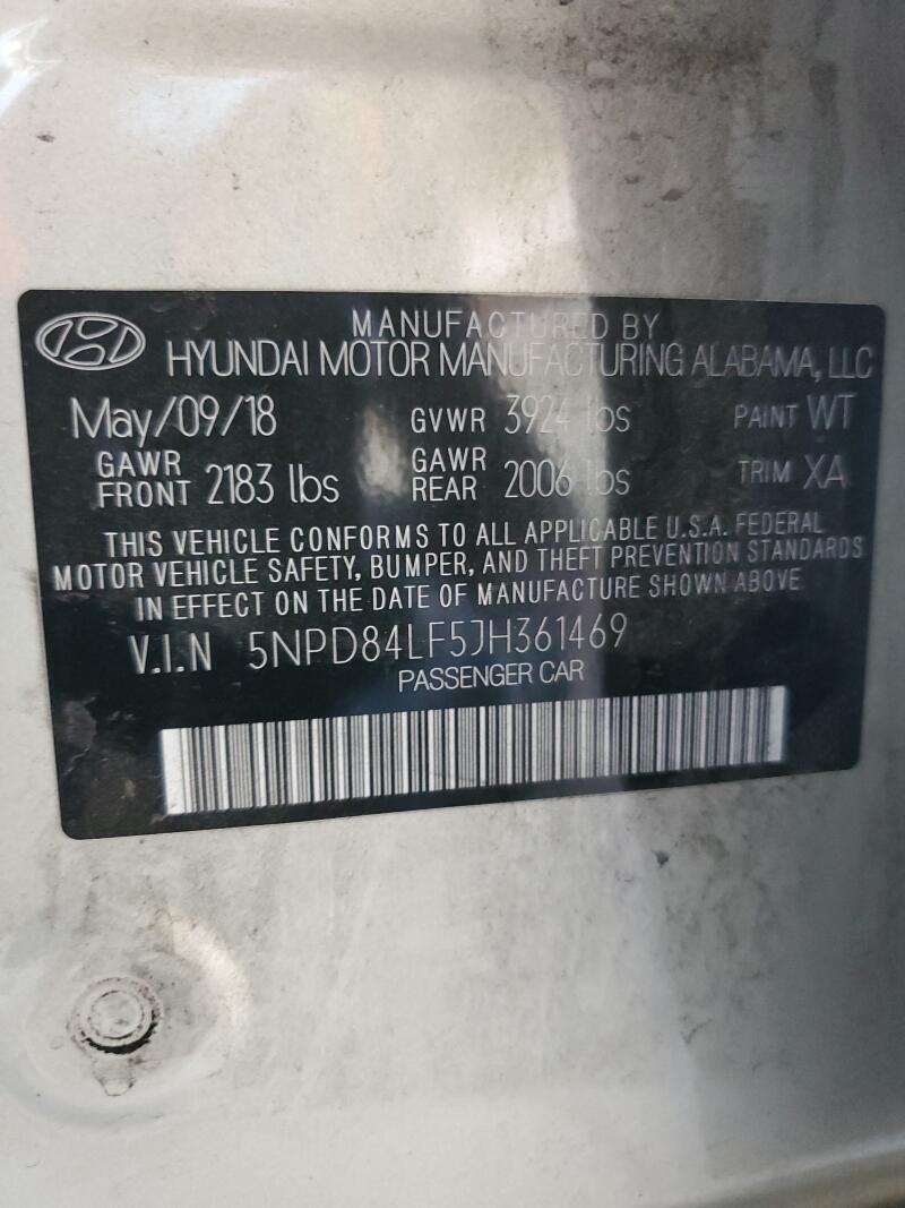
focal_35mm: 26
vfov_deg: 67.3
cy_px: 604
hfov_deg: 53.1
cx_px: 452
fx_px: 907
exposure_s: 1/40
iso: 301
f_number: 1.5
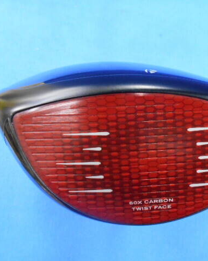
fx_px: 262
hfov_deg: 41.8
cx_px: 160
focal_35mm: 34
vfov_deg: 52.9
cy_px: 130
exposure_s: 1/25
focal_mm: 4.6
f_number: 3.2
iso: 800
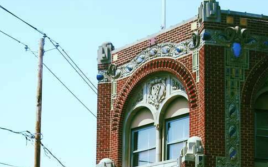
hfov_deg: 21.8
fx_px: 694
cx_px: 166
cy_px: 219
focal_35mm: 95
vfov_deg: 13.3
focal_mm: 9
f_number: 6.9
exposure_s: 1/136
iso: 64
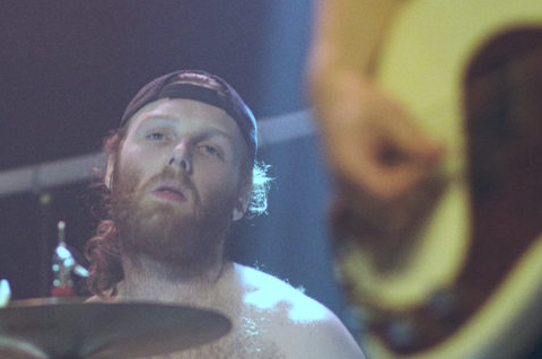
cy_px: 303
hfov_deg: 7.6
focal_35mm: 272
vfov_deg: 5.0
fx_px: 4088
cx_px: 128
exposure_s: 1/100
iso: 1250
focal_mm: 85
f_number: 1.8
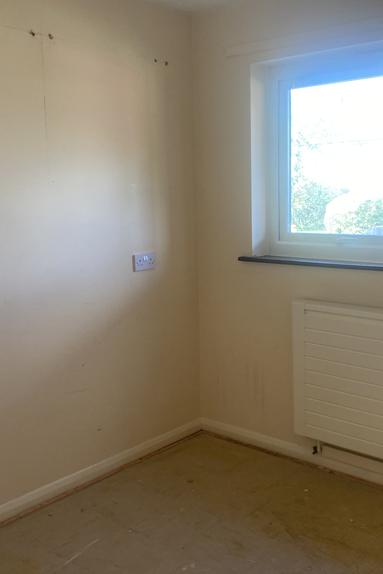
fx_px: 590
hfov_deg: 35.8
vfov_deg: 51.9
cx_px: 234
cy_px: 283
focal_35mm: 37
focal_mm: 4.25
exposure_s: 1/119
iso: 125
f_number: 1.8
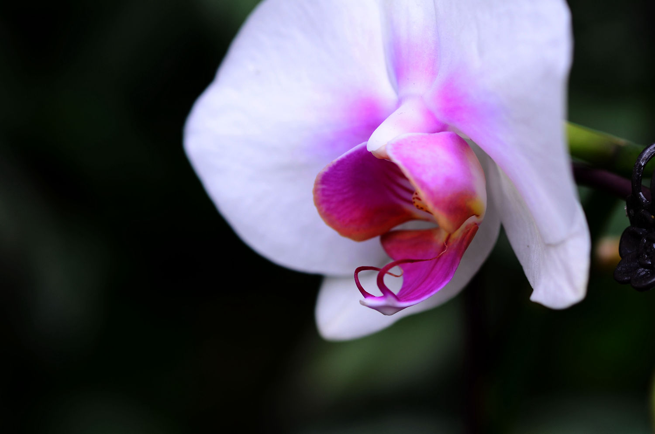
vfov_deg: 8.7
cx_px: 328
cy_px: 217
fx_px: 2860
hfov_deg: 13.1
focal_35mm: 158
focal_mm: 105
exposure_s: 1/125
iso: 200
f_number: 4.8
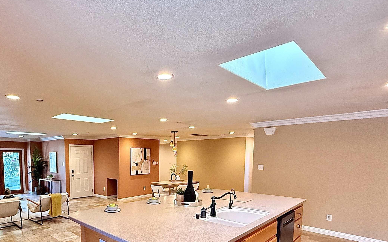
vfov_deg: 53.0
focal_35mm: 22
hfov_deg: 77.7
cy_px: 177
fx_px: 233
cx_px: 137
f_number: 2.2
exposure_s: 1/120
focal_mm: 2.22
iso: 640
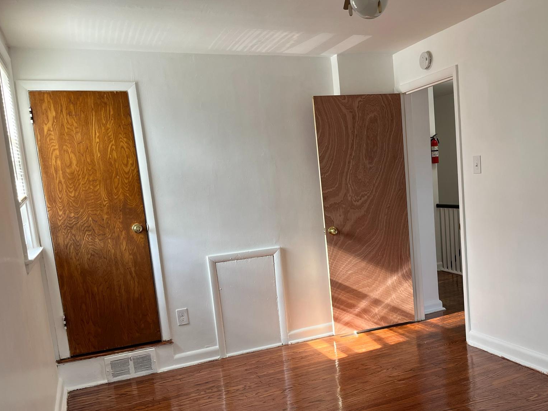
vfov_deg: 40.3
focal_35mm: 35
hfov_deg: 51.7
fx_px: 554
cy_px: 264
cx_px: 362
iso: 64
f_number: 1.6
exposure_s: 1/121
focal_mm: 5.1
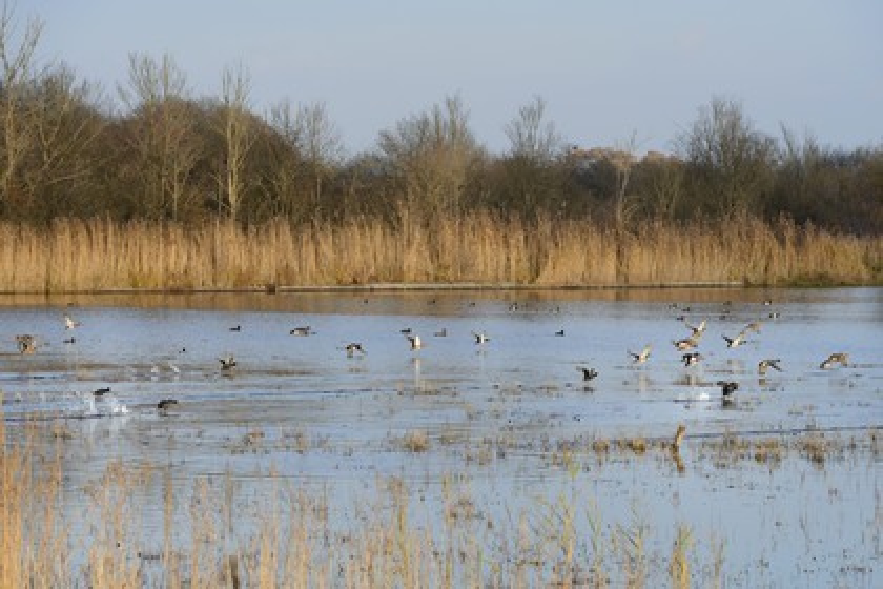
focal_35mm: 200
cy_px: 294
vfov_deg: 6.9
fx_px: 4905
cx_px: 442
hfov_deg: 10.3
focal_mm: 200
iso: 400
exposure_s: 1/400
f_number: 9
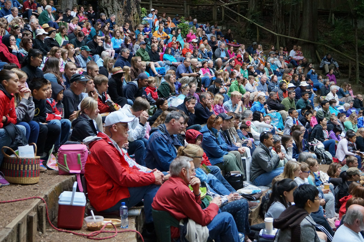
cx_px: 182
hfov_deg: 43.6
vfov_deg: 29.8
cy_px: 121
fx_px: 455
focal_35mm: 45
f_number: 4.5
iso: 1000
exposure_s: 1/160
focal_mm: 30
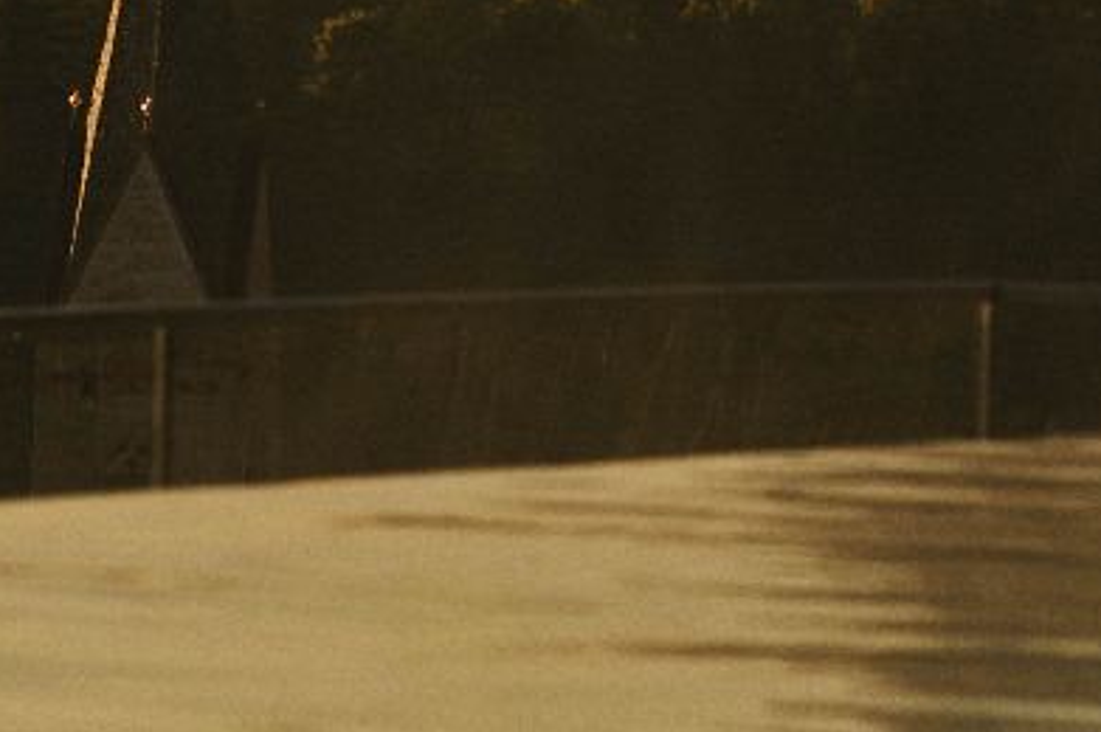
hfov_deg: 4.7
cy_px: -269
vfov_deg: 3.1
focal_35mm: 435
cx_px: 400
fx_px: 13292
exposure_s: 1/1250
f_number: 8
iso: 200
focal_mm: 85
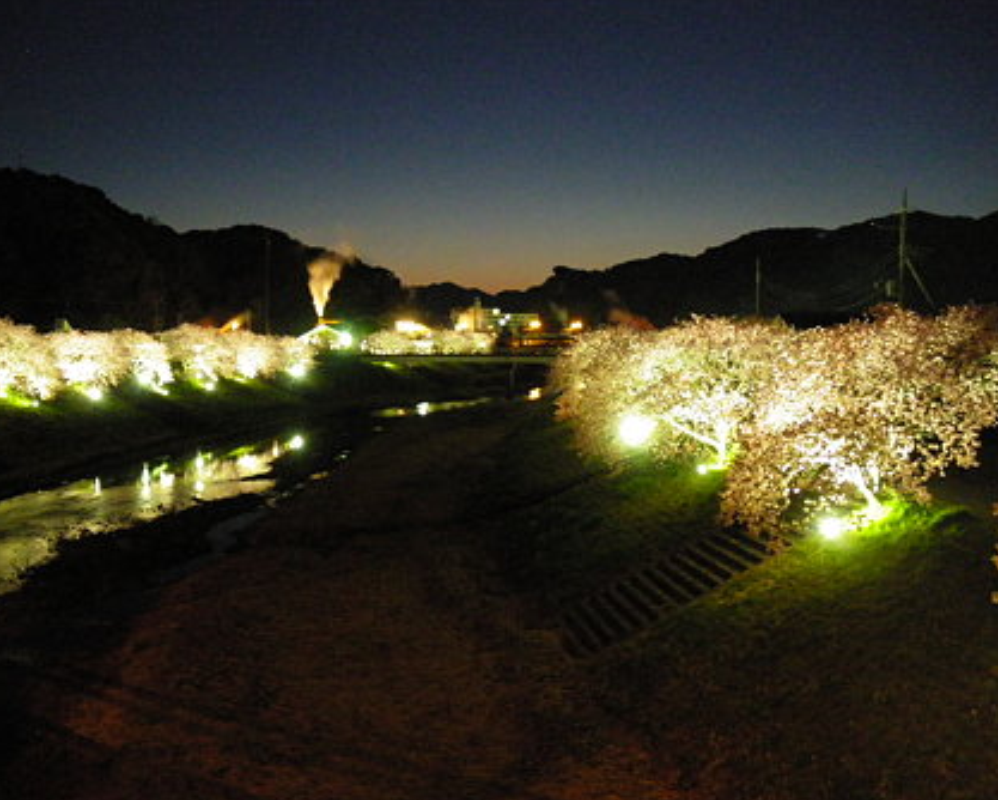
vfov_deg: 39.2
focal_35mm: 38
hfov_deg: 47.9
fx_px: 1123
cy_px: 400
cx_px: 470
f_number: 3.5
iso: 800
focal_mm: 6.3
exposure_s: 3
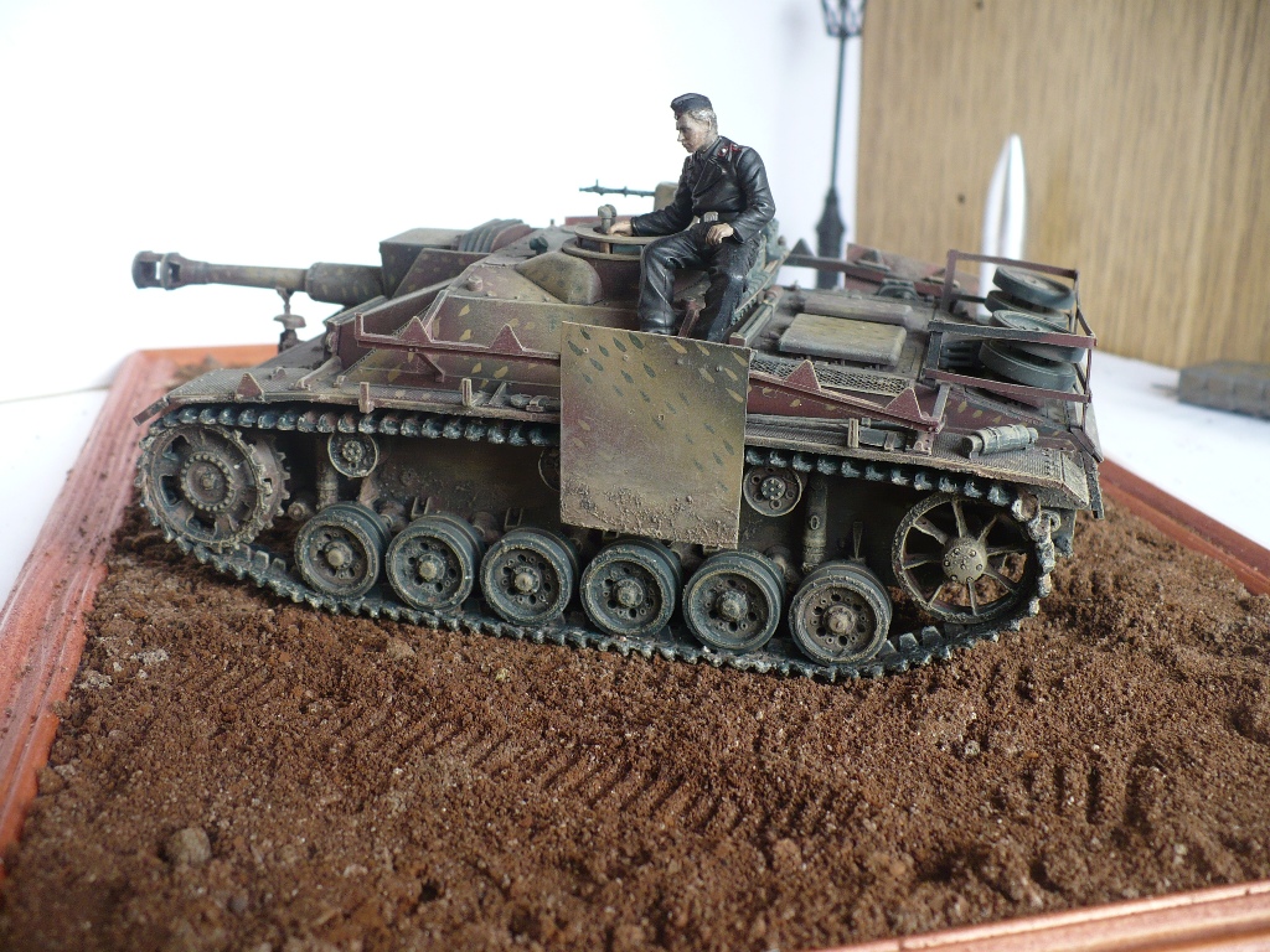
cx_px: 635
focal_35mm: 37
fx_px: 1357
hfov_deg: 50.1
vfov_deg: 38.7
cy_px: 476
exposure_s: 1/160
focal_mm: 6.1
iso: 100
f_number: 2.8
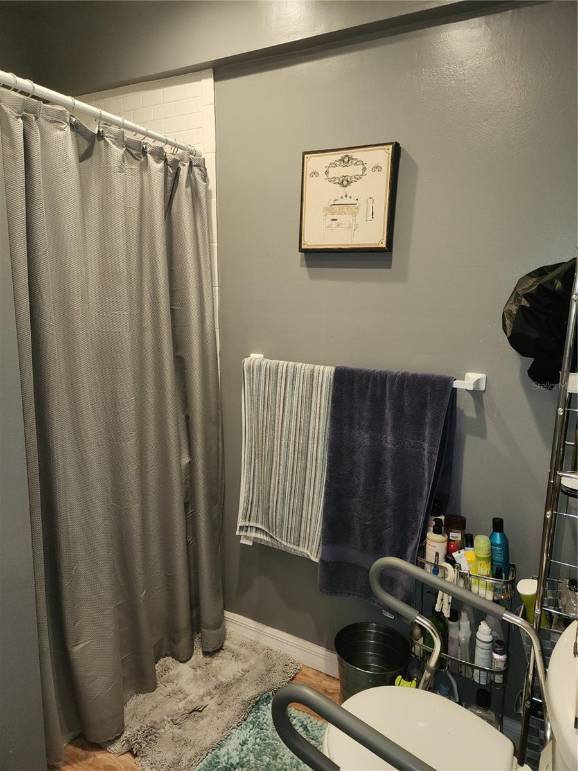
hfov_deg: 58.9
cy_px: 386
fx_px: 512
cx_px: 289
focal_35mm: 23
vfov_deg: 73.9
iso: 125
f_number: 1.8
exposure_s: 1/40
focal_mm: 6.4
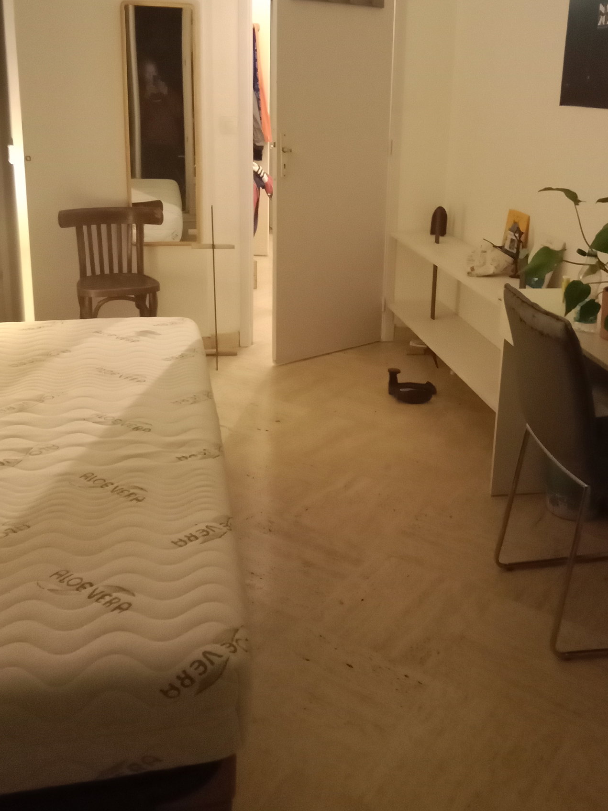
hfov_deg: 41.7
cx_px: 356
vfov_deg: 53.3
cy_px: 302
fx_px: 796
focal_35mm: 34
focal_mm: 3.65
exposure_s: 1/16.7
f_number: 2.2
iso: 3247
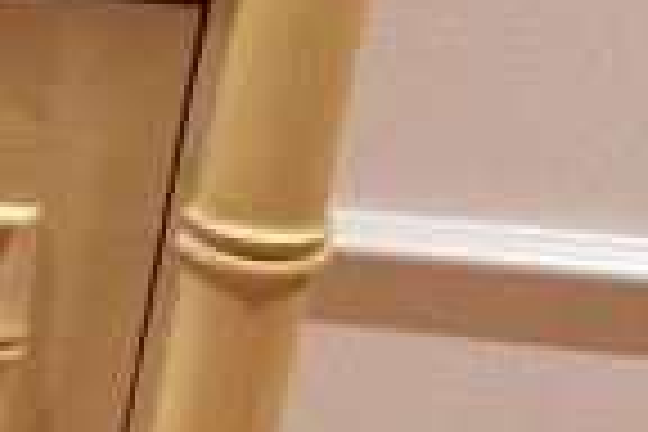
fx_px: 3852
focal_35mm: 214
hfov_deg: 7.7
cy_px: 266
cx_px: -1620
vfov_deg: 6.4
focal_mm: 4.15
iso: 125
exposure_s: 1/30
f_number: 2.2
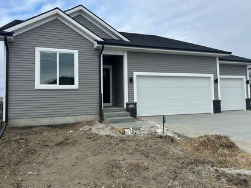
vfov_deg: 49.6
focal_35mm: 28
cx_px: 123
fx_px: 203
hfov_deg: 63.5
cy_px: 82
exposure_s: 1/2732
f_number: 1.78
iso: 80
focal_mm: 6.86
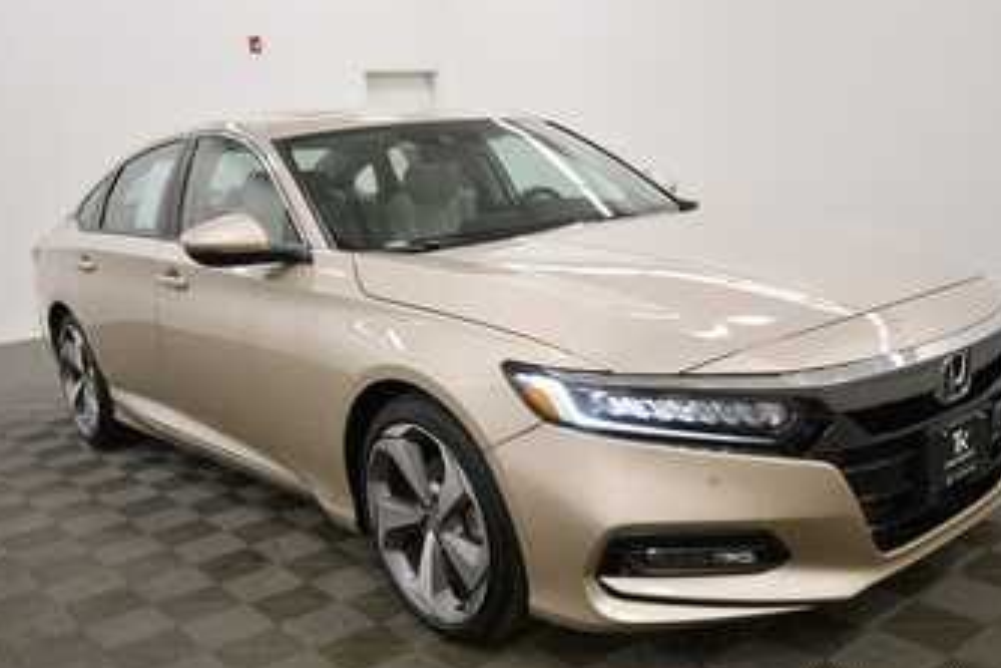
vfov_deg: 36.8
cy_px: 390
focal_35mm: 36
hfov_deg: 53.1
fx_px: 1001
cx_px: 535
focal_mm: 20
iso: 800
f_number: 5.6
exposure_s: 1/200
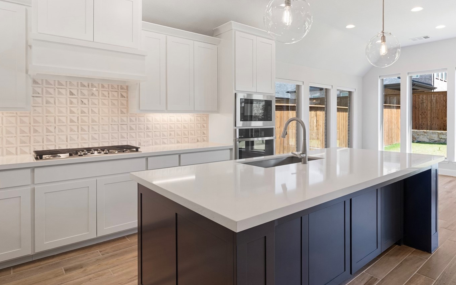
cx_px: 278
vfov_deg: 57.1
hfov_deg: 81.1
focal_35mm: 21
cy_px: 124
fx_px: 261
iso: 250
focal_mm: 13
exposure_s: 1/3
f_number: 8
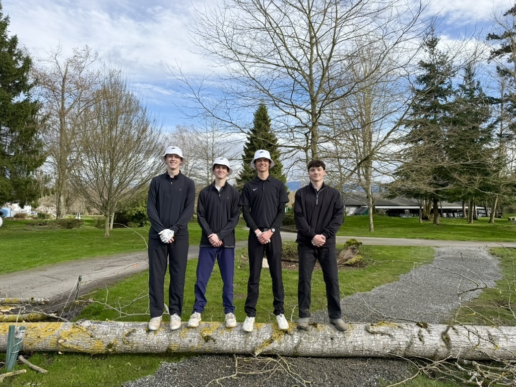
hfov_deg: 71.6
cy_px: 194
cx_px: 258
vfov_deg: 56.8
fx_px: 358
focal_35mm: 24
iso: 80
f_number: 1.78
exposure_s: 1/3279
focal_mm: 6.76
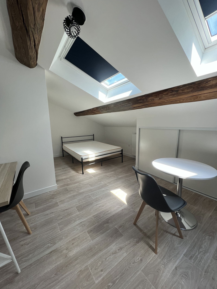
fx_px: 109
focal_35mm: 13
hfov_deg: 89.9
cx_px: 108
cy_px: 144
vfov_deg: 106.2
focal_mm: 1.57
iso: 40
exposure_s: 1/99
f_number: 1.8
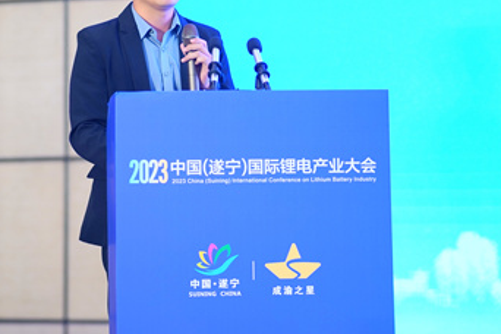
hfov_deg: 13.8
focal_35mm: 149
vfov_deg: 9.2
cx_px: 234
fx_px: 2073
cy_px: 89
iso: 250
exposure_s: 1/160
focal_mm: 85
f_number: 1.8
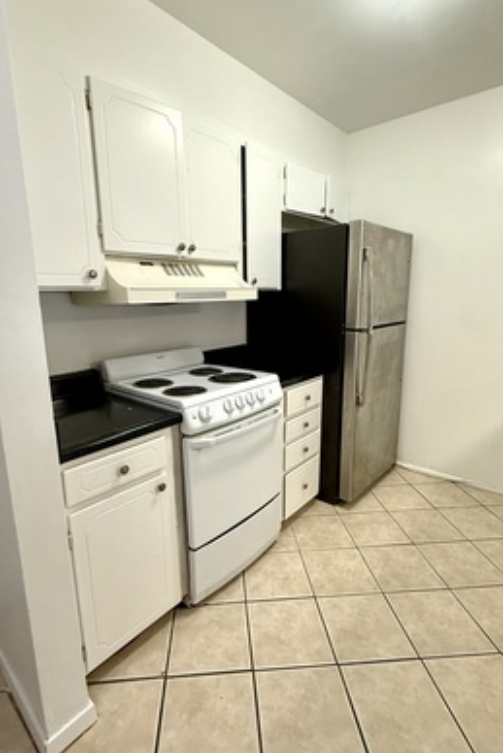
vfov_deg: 90.0
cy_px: 376
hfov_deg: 67.4
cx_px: 237
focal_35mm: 18
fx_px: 377
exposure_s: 1/120
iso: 320
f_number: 2.2
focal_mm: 2.22
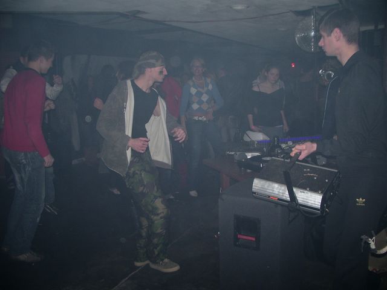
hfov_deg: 52.6
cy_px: 145
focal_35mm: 35
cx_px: 194
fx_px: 391
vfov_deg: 40.7
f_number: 2.6
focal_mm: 5.8
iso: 50
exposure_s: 1/40
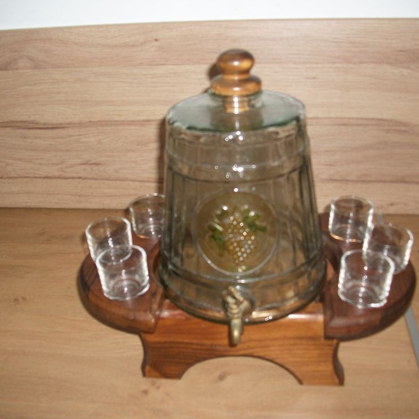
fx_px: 507
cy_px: 210
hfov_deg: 44.9
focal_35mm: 37
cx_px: 210
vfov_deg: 44.9
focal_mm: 5.7
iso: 125
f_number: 2.9
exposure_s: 1/40
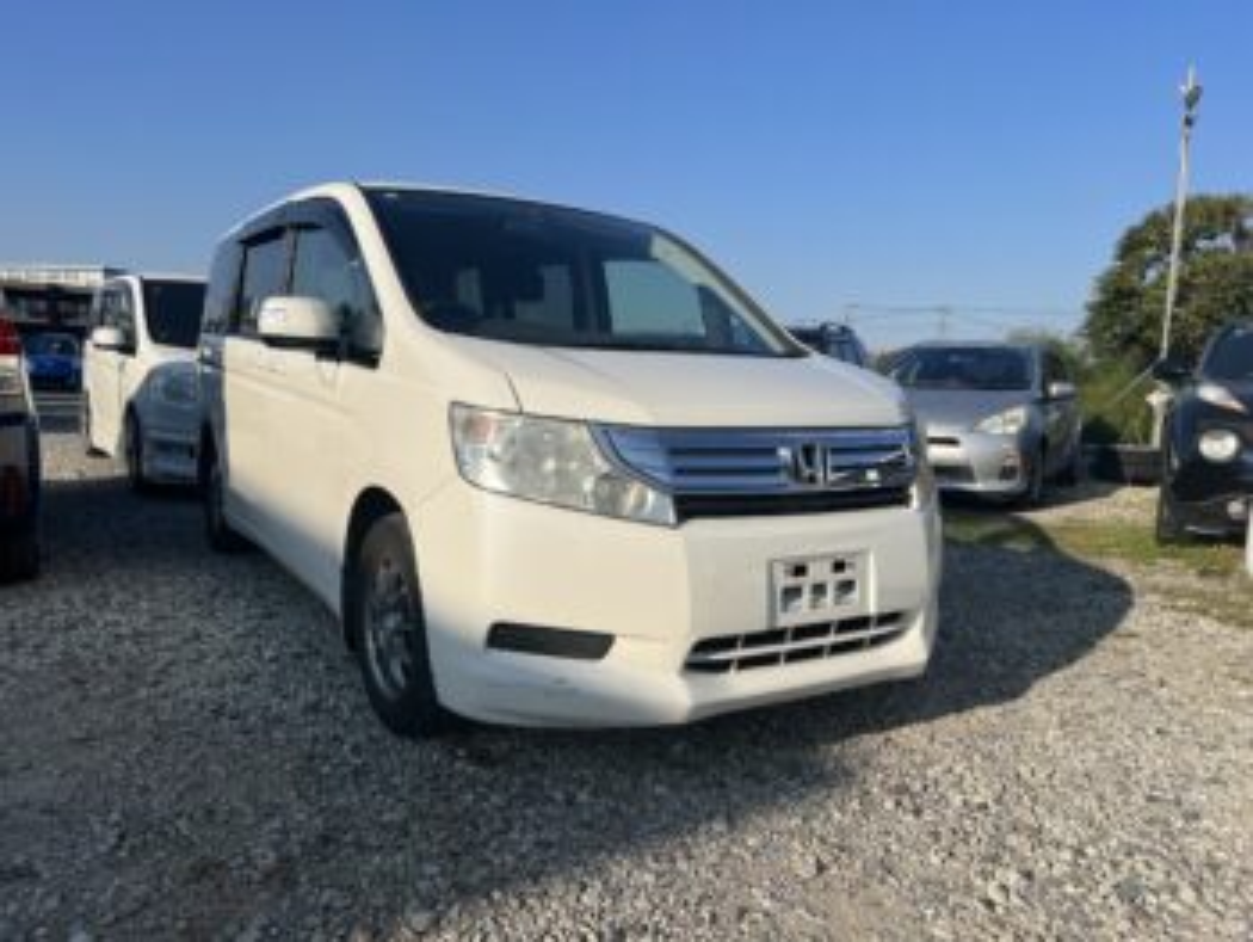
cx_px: 626
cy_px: 471
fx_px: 942
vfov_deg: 53.1
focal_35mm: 26
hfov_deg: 67.3
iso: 50
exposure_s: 1/6579
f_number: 1.5
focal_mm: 5.7
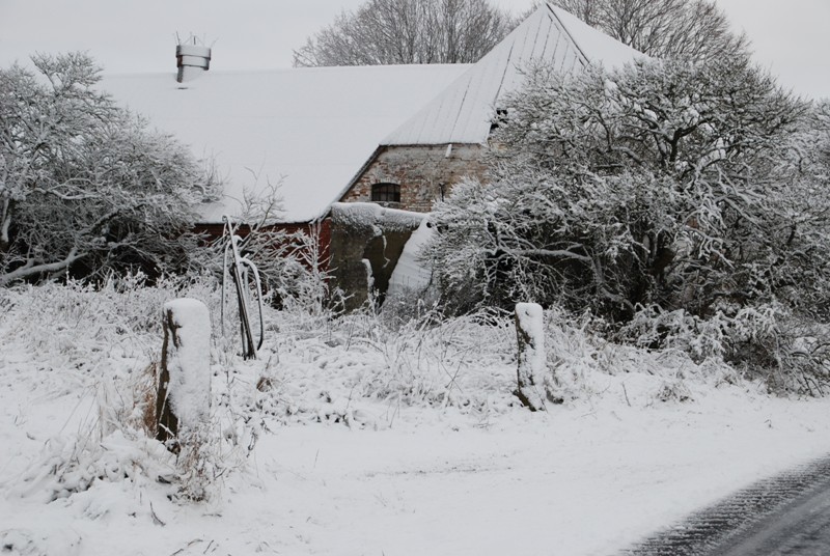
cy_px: 278
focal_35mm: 72
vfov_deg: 19.0
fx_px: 1662
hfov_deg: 28.0
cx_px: 415
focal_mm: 48
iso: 320
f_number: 7.1
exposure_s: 1/200
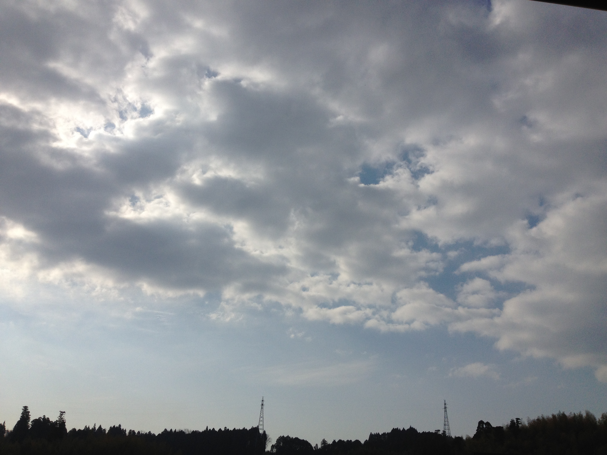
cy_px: 228
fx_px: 614
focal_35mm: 35
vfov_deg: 40.7
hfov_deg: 52.6
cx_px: 304
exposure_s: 1/7937
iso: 64
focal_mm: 4.28
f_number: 2.4
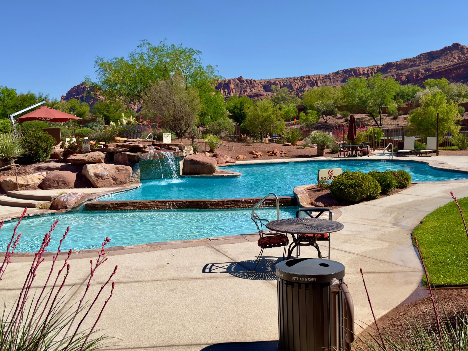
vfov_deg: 37.7
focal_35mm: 38
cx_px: 234
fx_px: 514
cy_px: 176
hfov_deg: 49.0
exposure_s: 1/6173
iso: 80
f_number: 1.78
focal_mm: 6.76
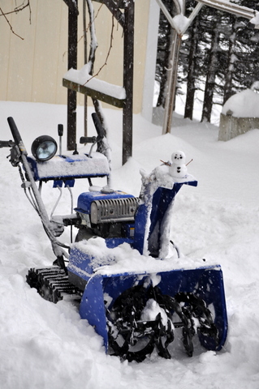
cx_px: 130
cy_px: 194
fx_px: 1379
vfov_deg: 16.1
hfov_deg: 10.7
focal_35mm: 128
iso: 200
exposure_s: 1/200
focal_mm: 85
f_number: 7.1
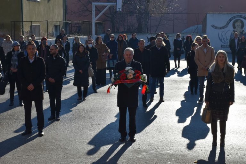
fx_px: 461
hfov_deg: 29.9
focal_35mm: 68
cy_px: 82
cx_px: 123
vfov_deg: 20.2
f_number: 11
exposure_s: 1/500
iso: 200
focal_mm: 45
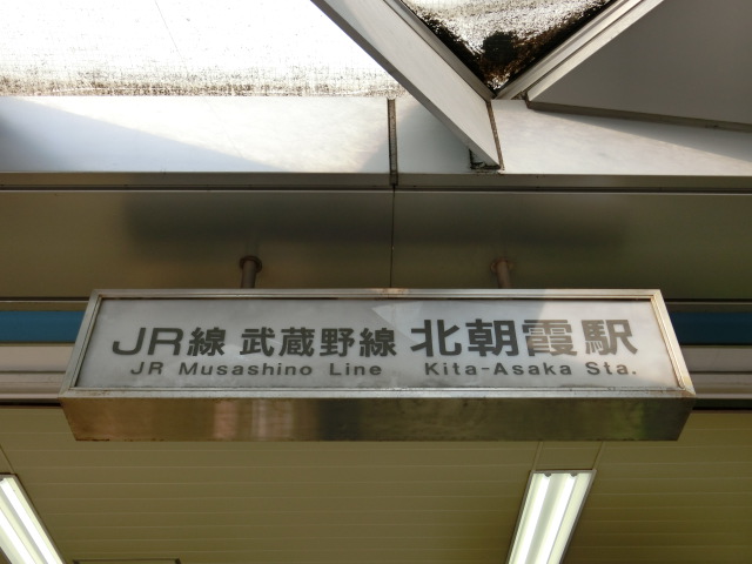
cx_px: 376
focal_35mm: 39
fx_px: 847
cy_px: 282
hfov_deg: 47.9
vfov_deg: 36.8
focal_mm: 6.9
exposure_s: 1/200
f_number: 4.1
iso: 80
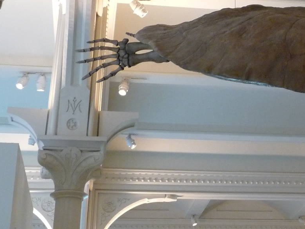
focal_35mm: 93
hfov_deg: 20.4
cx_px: 301
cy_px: 24
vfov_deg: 15.7
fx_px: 820
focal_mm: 7.6
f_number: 4.1
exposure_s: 1/25
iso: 400
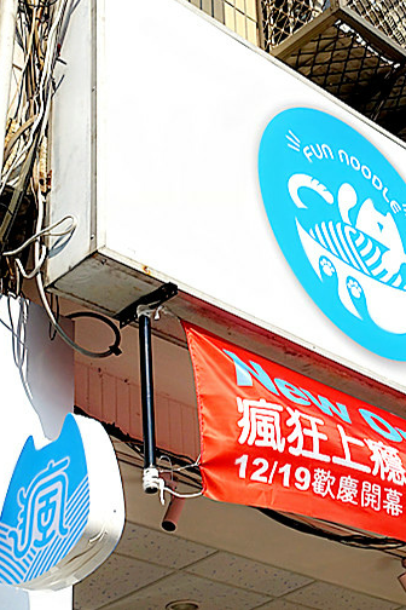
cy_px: 304
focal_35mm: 74
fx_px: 1252
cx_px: 347
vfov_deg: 27.3
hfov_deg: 18.2
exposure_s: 1/125
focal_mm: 18.1
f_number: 5.6
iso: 125
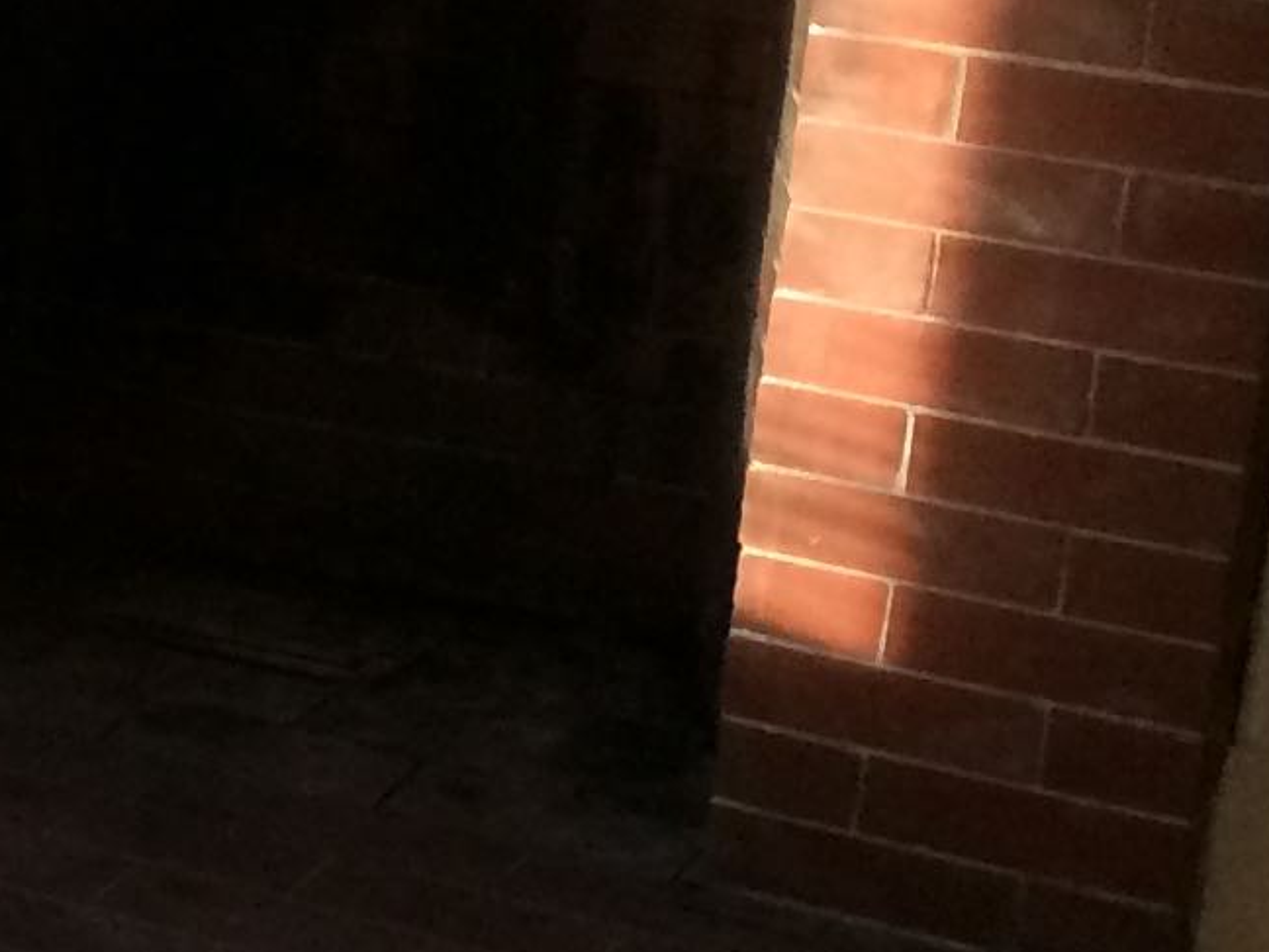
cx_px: -1808
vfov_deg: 9.8
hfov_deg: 11.0
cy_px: 198
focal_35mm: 151
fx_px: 5536
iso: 64
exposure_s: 1/30
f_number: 2.2
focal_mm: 4.12
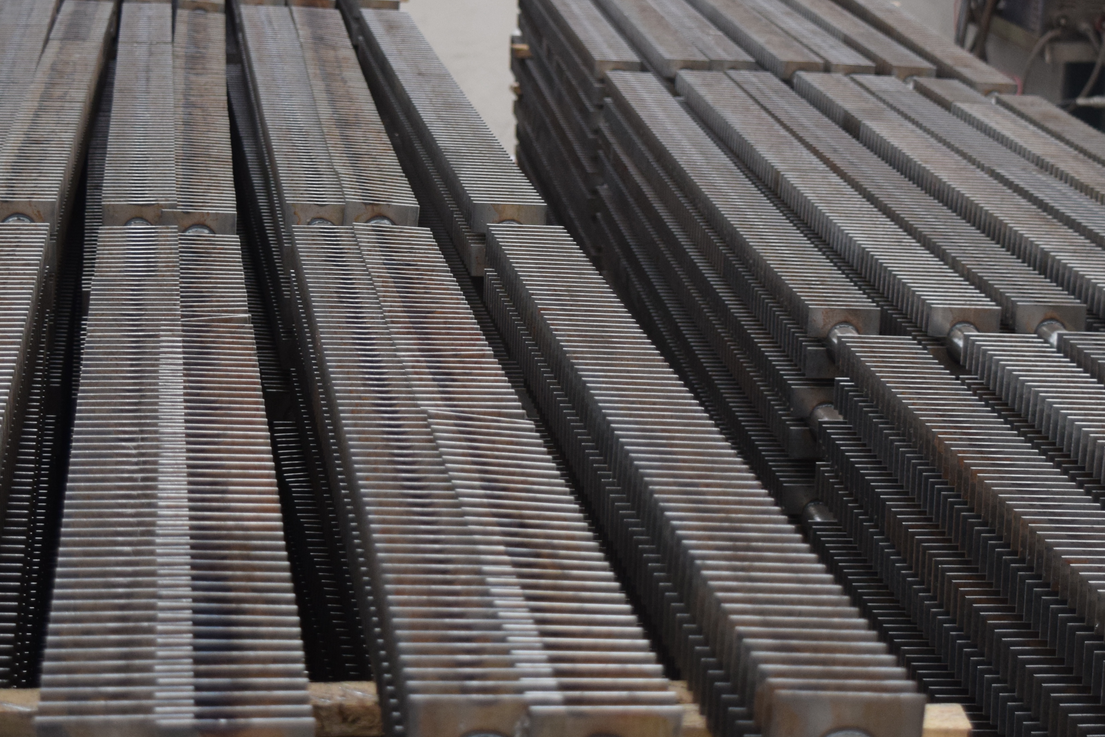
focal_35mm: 96
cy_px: 323
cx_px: 583
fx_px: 2944
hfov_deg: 21.3
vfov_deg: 14.3
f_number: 5
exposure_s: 1/125
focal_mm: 35
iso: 800
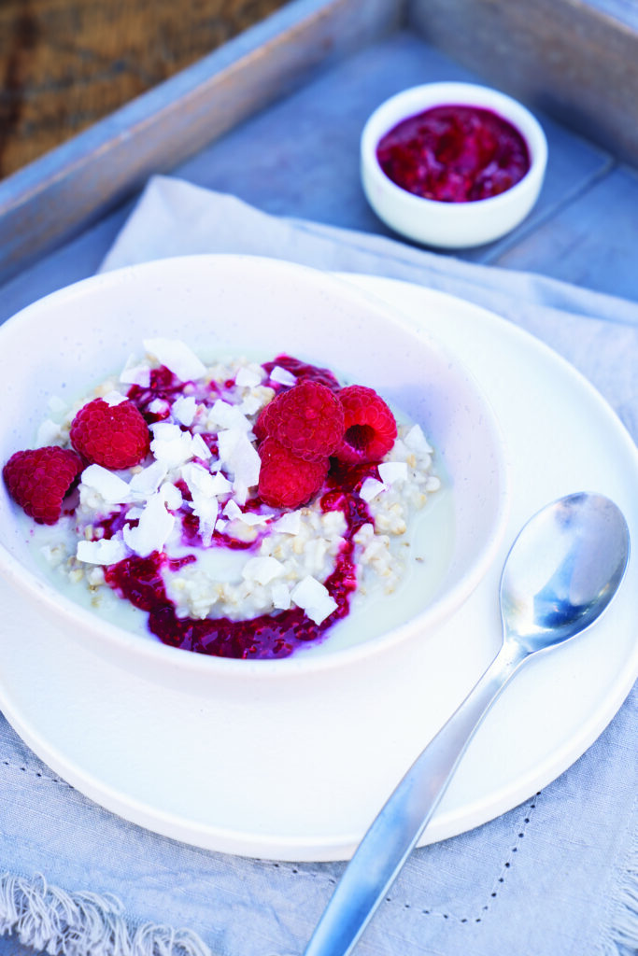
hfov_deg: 21.2
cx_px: 319
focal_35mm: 64
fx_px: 1701
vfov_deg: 31.4
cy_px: 478
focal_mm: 64
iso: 100
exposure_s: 1/30
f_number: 5.6
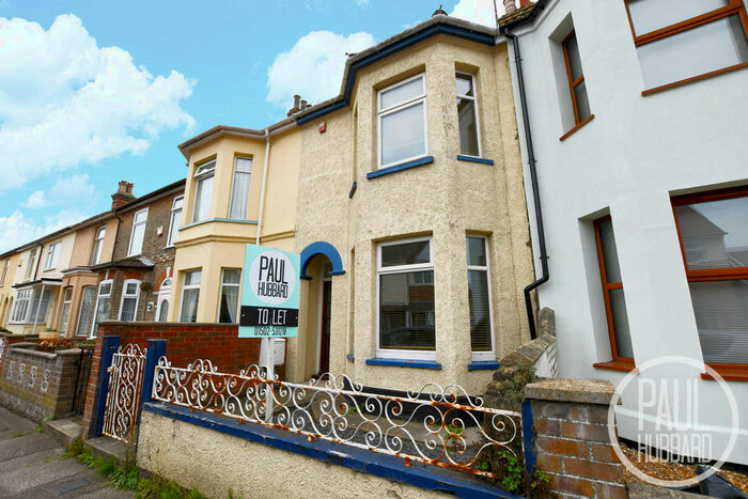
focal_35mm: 15
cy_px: 250
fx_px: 312
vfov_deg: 77.4
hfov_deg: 100.4
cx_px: 374
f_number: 8
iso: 110
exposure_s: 1/250
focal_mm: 10
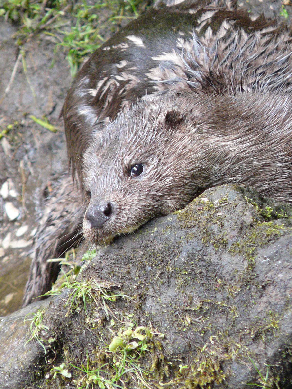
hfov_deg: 2.5
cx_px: 146
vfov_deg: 3.3
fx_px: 6703
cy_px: 194
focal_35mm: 596
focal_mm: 61.4
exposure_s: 1/60
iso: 200
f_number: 3.6
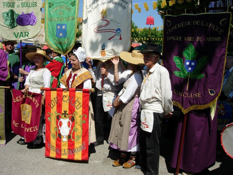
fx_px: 256
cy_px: 88
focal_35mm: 38
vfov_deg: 37.7
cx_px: 116
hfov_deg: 49.0
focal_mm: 7.8
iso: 64
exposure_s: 1/767
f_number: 4.8
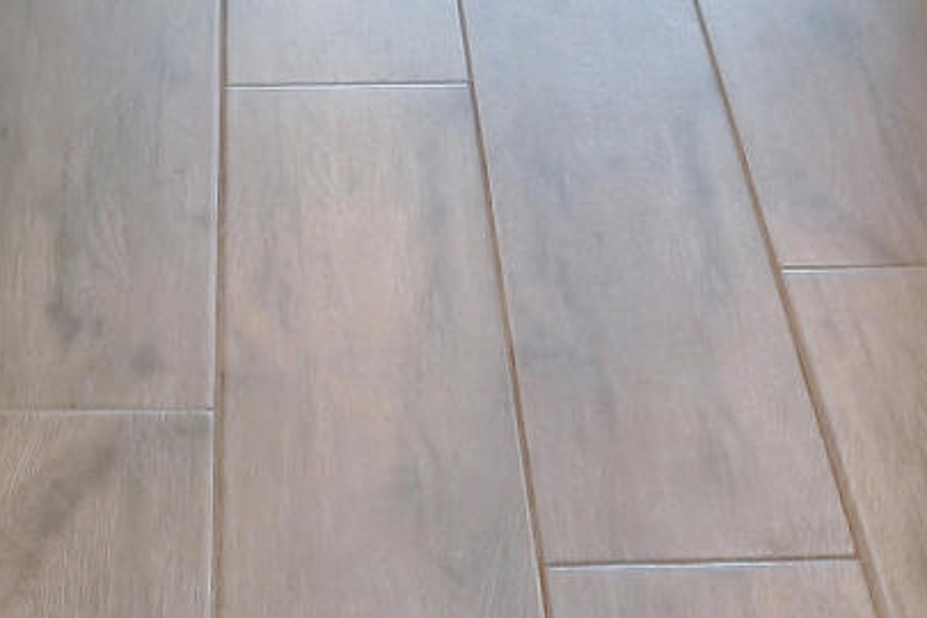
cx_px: 270
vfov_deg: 8.8
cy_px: -1302
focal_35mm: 126
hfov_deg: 16.2
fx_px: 3244
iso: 100
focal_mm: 17
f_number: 8
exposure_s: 1/4
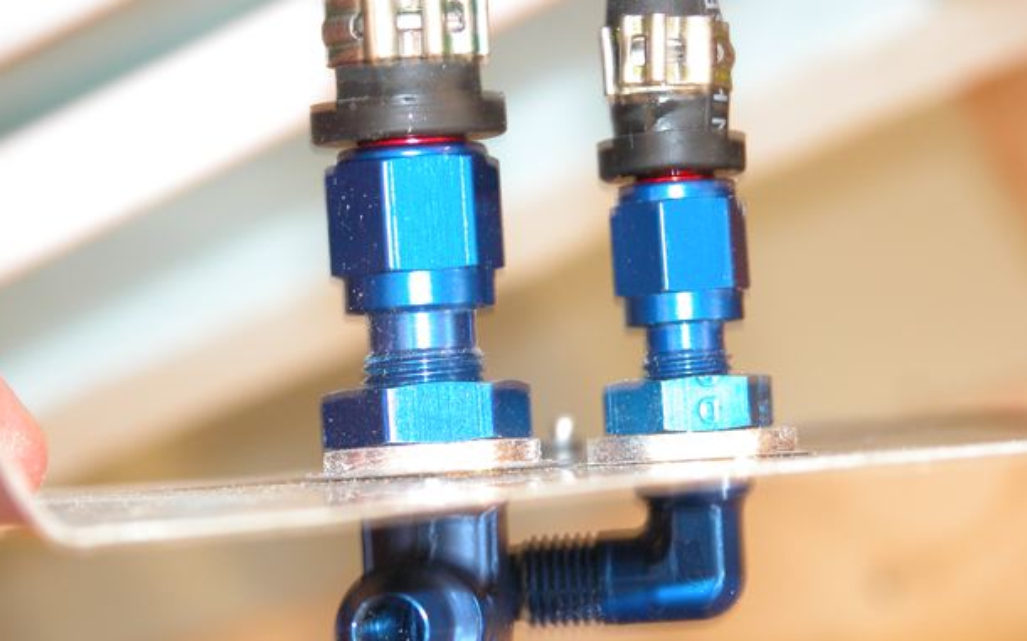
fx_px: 5009
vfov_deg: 7.3
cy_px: 323
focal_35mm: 179
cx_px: 498
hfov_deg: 11.7
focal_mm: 41.1
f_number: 3.9
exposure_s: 1/3.5
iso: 200
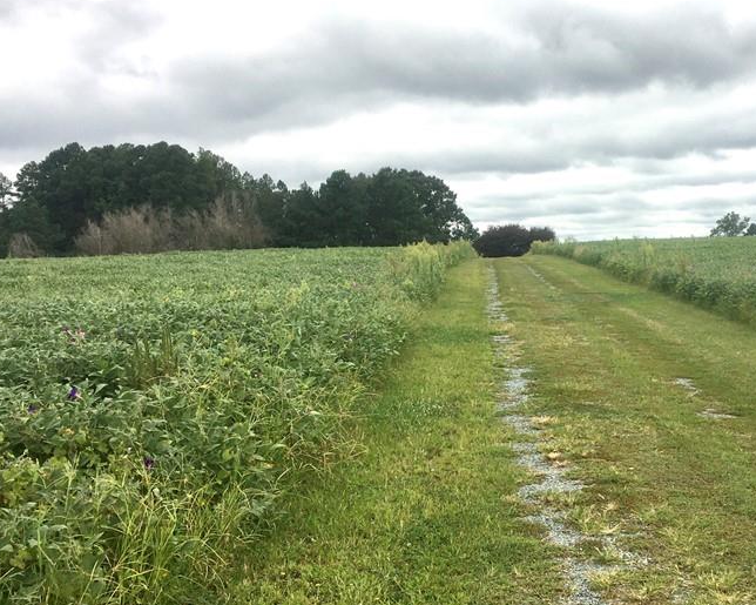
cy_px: 340
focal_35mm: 45
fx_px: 1007
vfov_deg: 33.4
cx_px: 526
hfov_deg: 40.5
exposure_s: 1/439
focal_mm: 4.15
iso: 25
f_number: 2.2
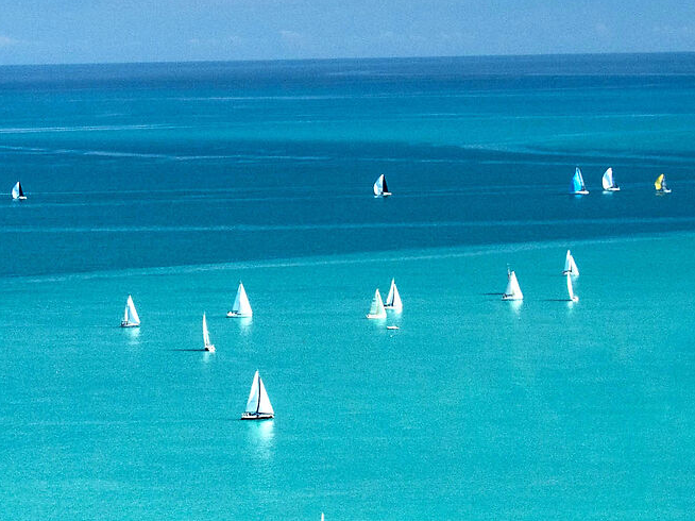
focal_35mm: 201
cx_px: 150
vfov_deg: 7.4
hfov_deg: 9.8
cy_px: 264
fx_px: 4034
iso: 320
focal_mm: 38
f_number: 5.6
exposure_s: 1/640
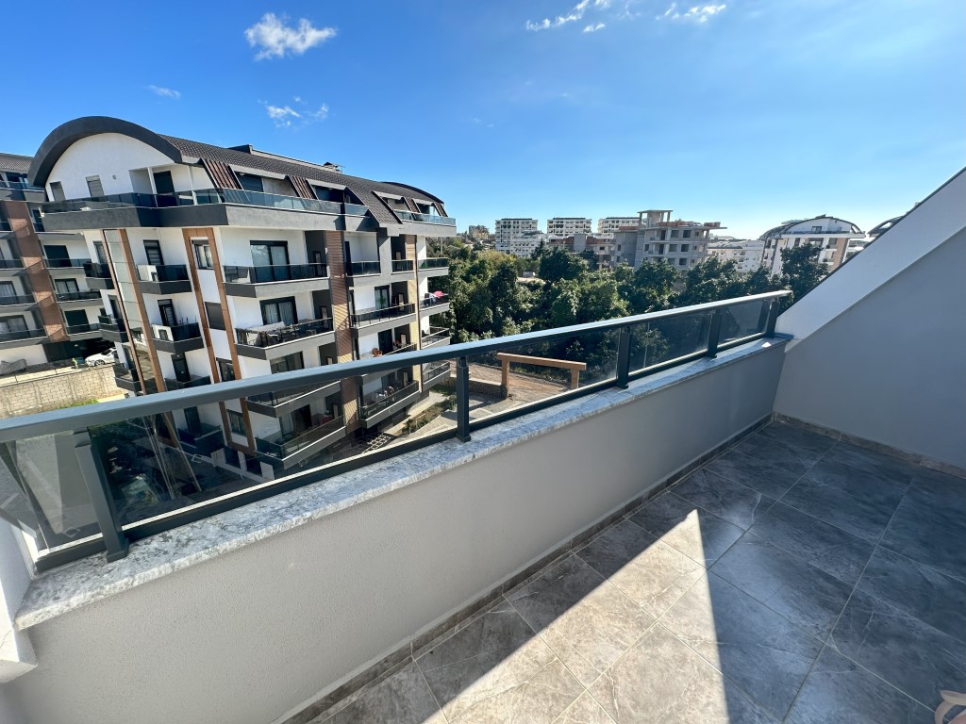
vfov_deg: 85.7
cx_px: 483
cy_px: 362
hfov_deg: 102.1
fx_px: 391
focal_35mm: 14
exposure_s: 1/707
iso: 40
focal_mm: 2.22
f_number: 2.2
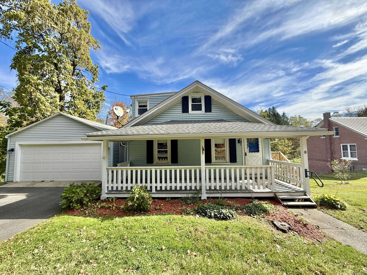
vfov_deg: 85.7
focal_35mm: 14
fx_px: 148
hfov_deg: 102.1
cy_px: 138
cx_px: 184
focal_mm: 2.22
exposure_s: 1/841
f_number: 2.2
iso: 64
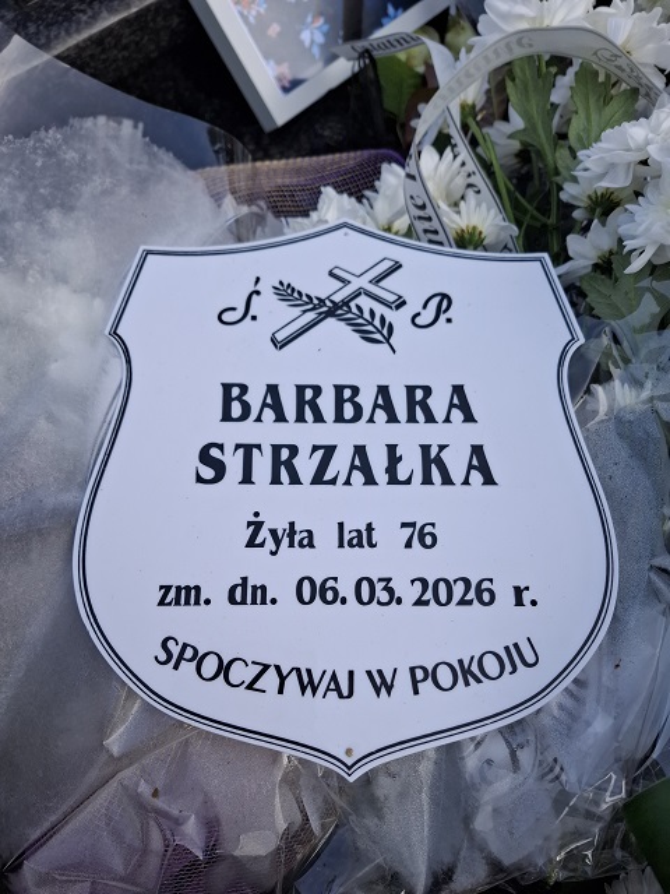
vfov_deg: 73.9
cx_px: 335
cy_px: 447
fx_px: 594
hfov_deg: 58.9
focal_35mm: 23
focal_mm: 5.54
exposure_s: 1/498
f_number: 1.8
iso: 50
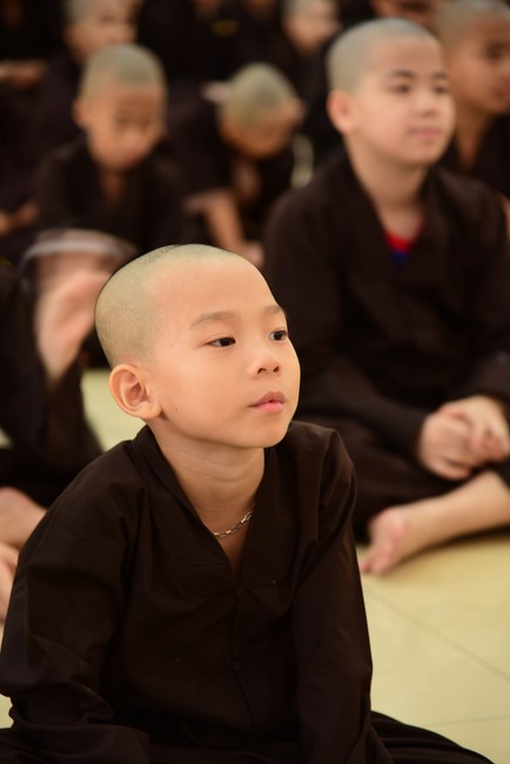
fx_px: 2547
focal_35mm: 120
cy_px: 382
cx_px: 255
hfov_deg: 11.4
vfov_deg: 17.1
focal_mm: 120
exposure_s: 1/30
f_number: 4
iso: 1000
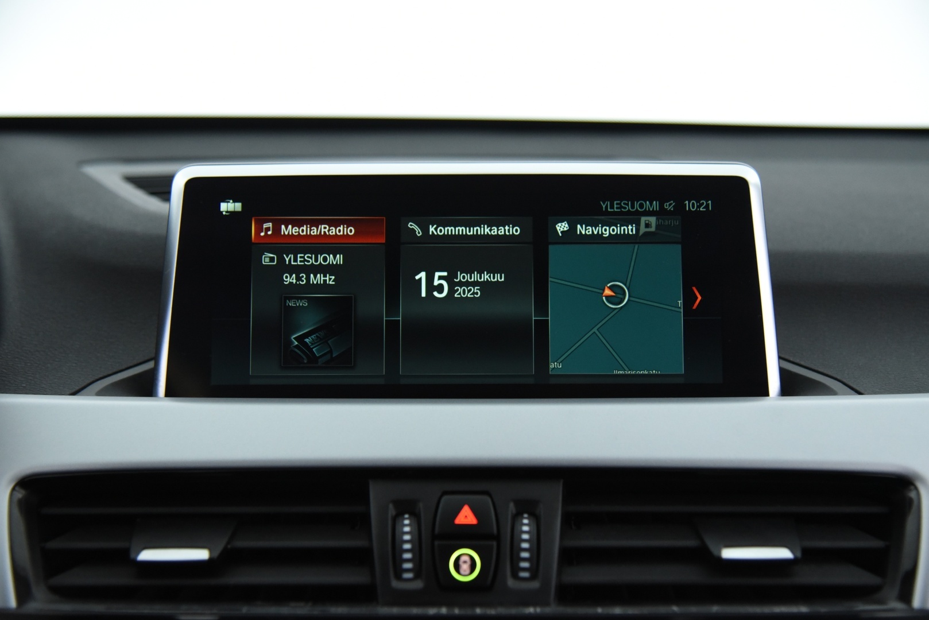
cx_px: 464
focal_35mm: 48
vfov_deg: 28.1
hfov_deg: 41.1
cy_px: 310
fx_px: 1239
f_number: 4
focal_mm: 48
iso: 4000
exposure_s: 1/50
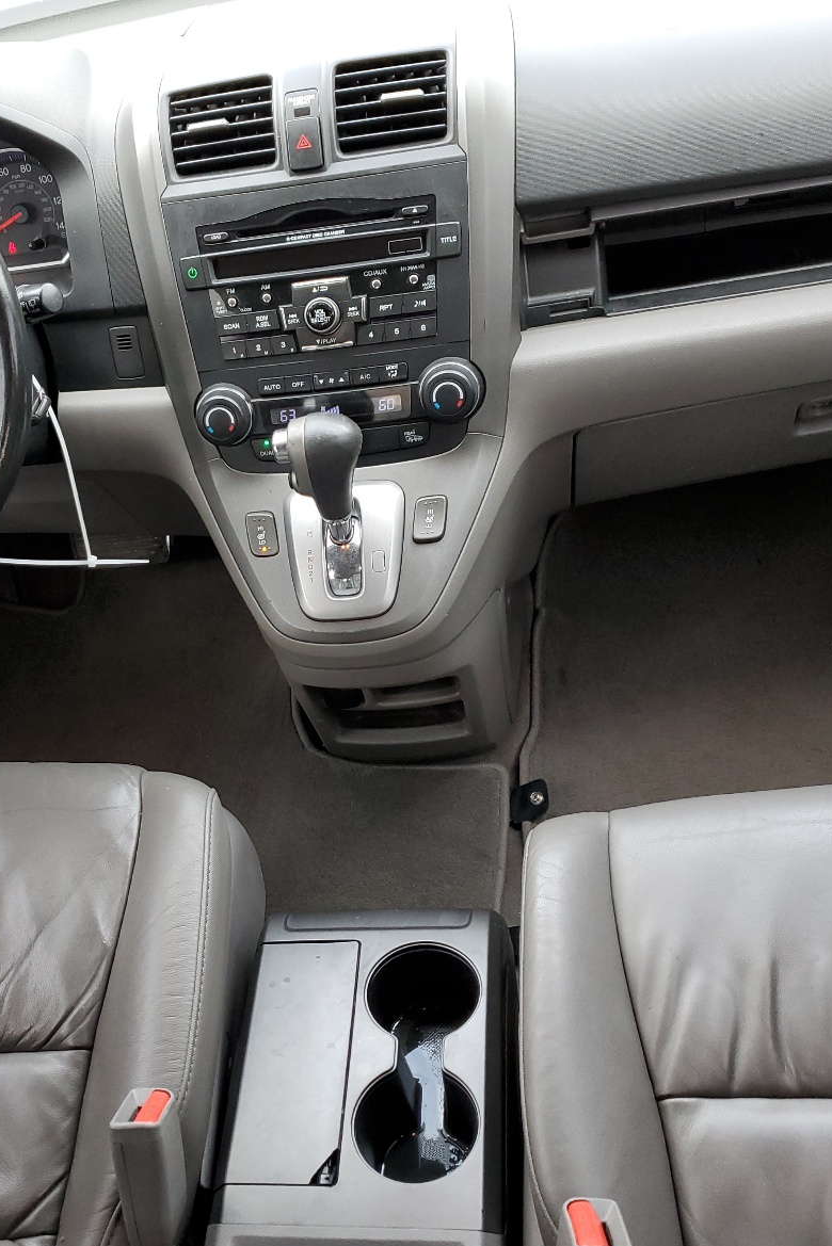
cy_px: 614
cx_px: 282
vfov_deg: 51.9
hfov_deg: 35.6
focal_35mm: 37
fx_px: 1282
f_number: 1.5
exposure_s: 1/120
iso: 84
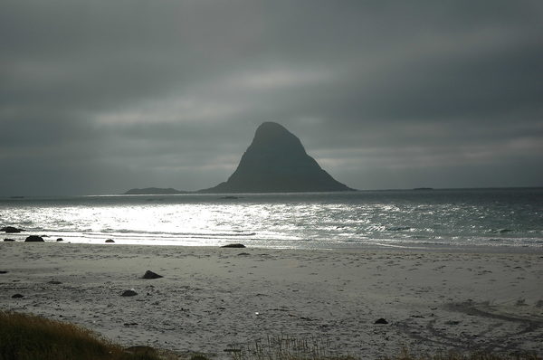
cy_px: 180
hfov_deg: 26.0
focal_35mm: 78
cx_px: 272
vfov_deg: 17.4
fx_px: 1175
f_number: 4.5
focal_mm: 52
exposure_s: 1/4000
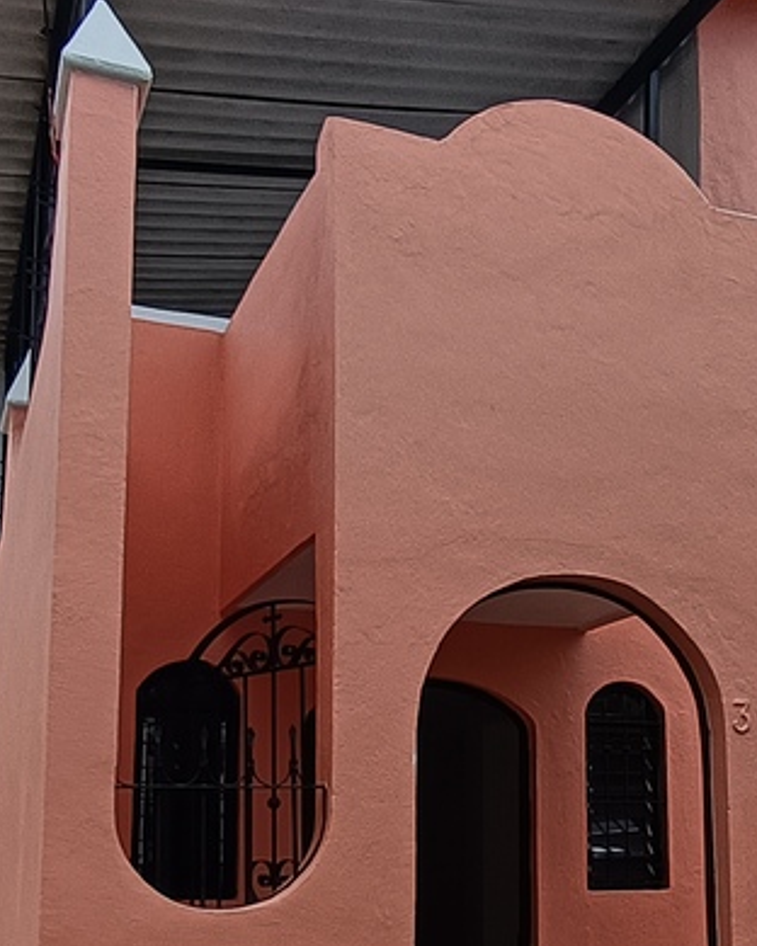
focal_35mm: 48
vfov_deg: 38.0
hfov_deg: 30.9
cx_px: 563
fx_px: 1344
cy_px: 691
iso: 64
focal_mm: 1.68
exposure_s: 1/277
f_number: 2.2
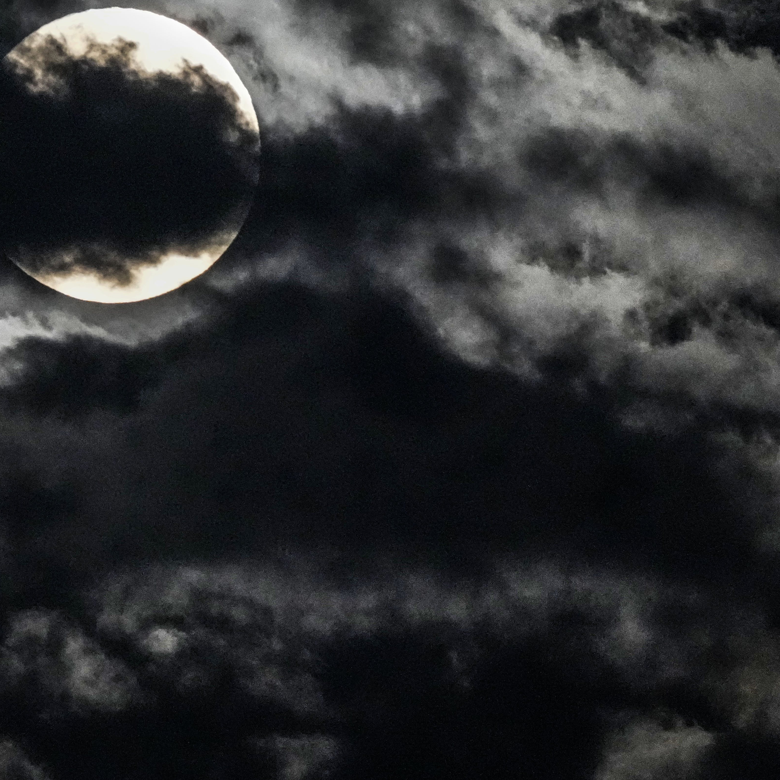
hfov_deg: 1.5
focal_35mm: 1208
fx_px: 30796
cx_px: 92
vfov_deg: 1.5
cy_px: 116
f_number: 6.3
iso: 12800
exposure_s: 1/30
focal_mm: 524
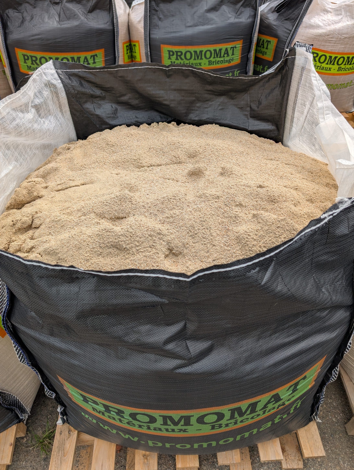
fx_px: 326
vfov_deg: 71.5
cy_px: 235
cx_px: 177
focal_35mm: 24
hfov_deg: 56.9
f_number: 1.68
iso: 20
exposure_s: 1/6897
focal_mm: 6.9
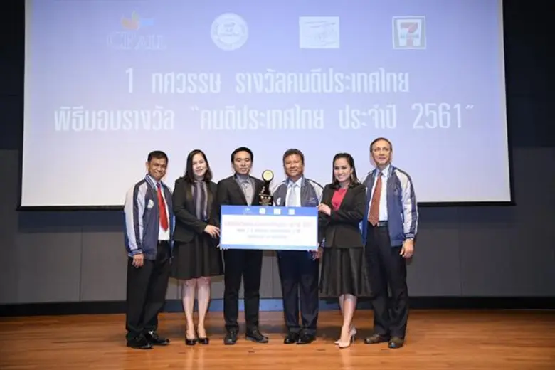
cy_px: 185
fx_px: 586
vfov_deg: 35.1
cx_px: 278
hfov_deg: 50.7
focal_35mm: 38
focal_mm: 38
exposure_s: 1/200
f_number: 4
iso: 3200
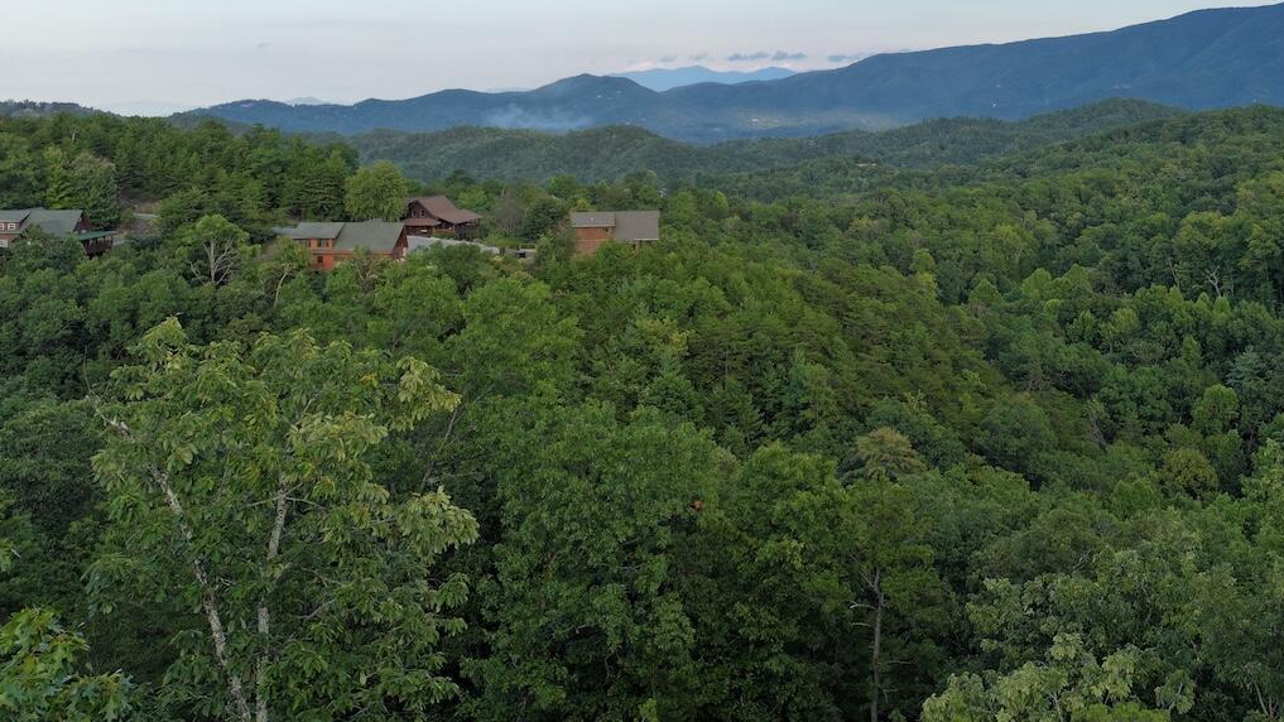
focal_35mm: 37
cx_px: 899
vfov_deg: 31.1
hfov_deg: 52.5
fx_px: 1260
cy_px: 132
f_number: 2.8
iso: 150
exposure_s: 1/500
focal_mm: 12.29
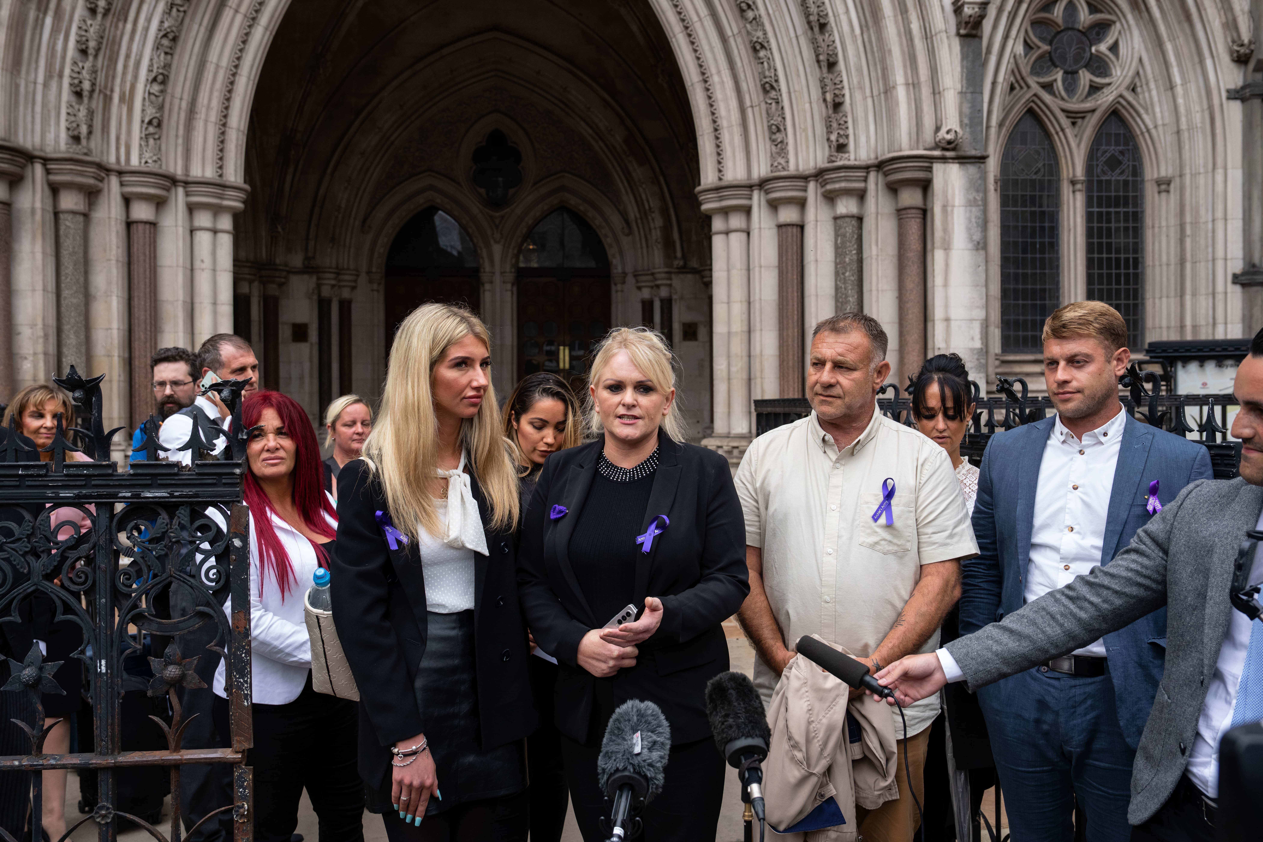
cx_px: 632
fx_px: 1052
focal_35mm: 30
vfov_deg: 43.6
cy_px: 421
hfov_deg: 61.9
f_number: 4.5
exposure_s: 1/1600
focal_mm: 30
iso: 800
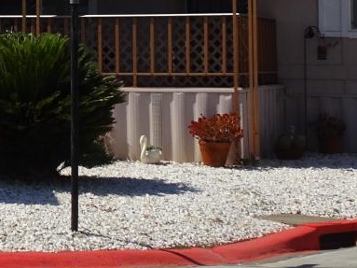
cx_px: -87
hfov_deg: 13.6
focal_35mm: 141
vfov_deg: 10.3
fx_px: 1454
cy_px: -70
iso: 80
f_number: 4
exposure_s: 1/1250
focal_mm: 6.17
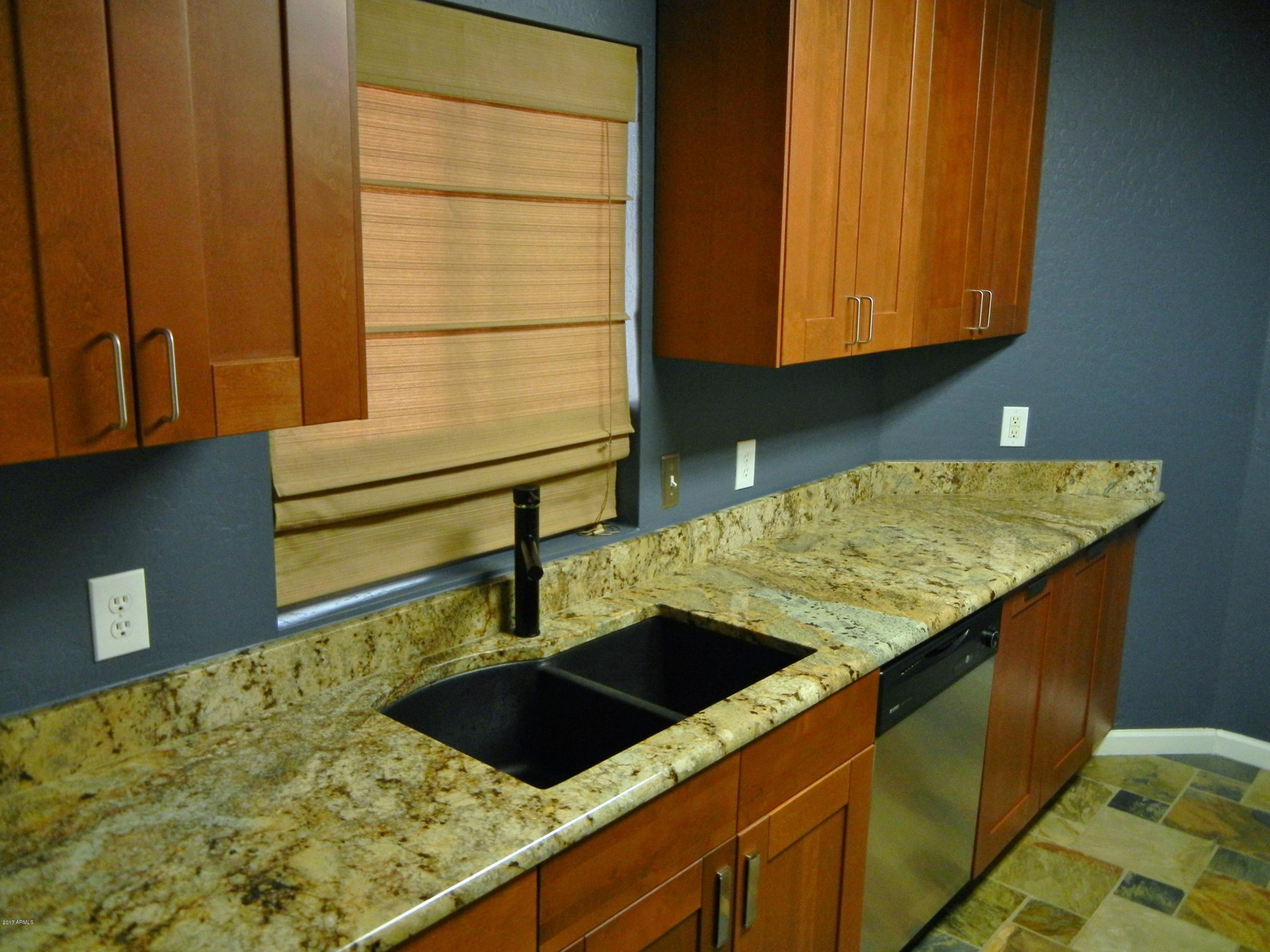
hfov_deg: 60.0
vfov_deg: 46.8
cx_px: 635
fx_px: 1101
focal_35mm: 30
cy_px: 476
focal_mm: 5.4
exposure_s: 1/22.4
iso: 400
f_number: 3.5
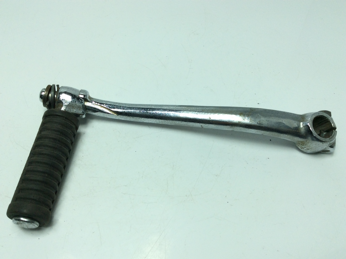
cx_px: 173
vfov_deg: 44.1
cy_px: 130
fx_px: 319
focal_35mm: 32
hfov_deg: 56.9
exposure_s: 1/650
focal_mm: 3.3
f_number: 2.4
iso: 32
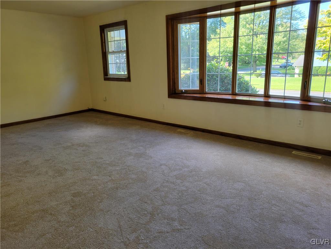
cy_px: 124
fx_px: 249
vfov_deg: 53.1
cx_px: 166
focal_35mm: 26
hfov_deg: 67.3
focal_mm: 5.4
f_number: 1.8
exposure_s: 1/120
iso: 80
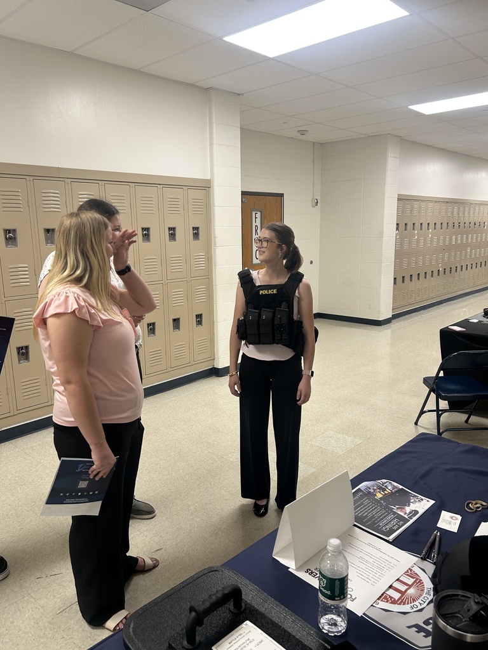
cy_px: 325
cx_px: 244
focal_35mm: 26
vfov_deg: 67.3
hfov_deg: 53.1
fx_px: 489
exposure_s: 1/60
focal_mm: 5.7
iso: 100
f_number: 1.5
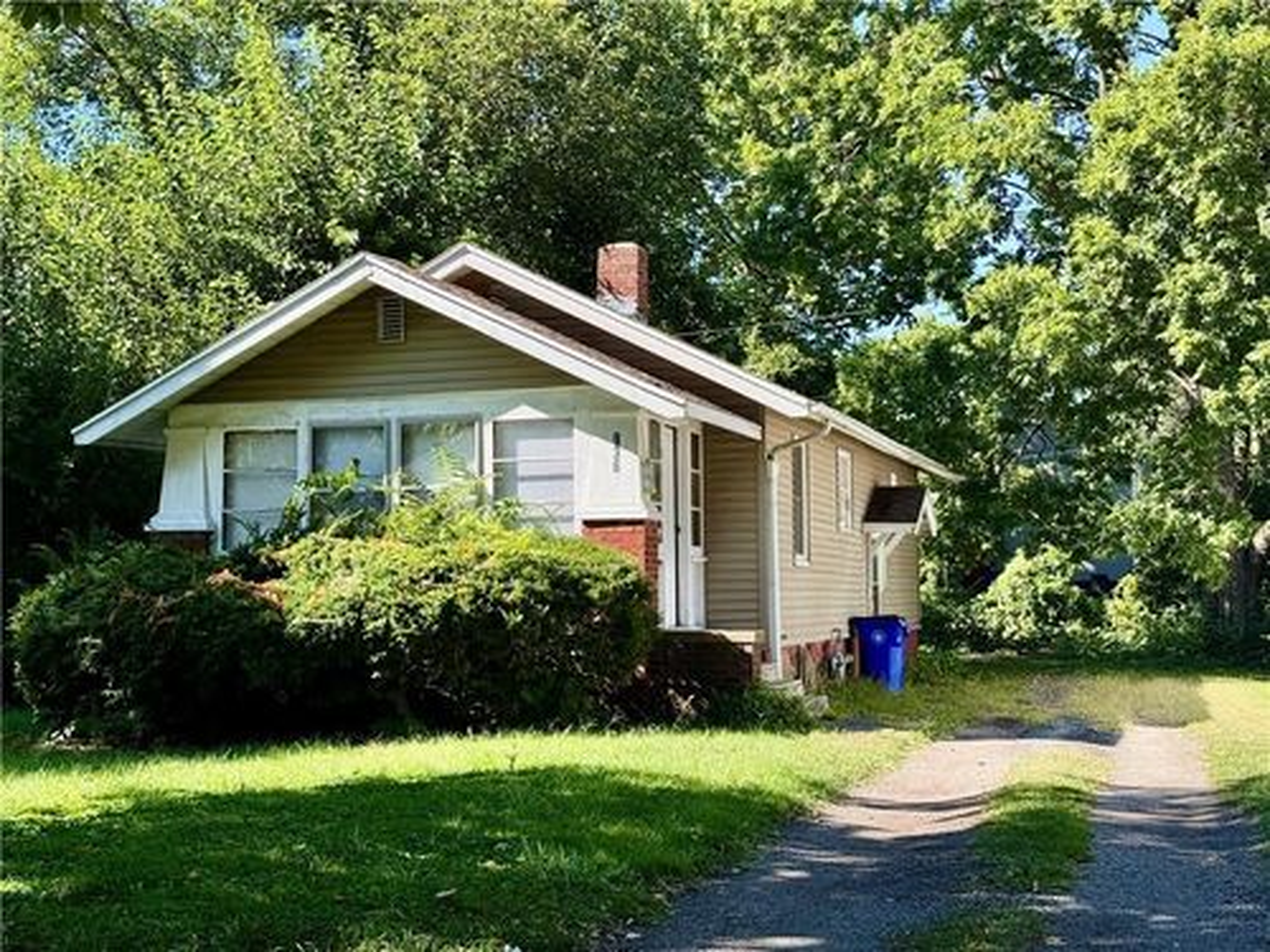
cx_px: 635
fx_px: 1761
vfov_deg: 30.3
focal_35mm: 48
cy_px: 476
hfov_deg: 39.7
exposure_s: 1/1100
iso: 100
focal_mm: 6.76
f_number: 1.78
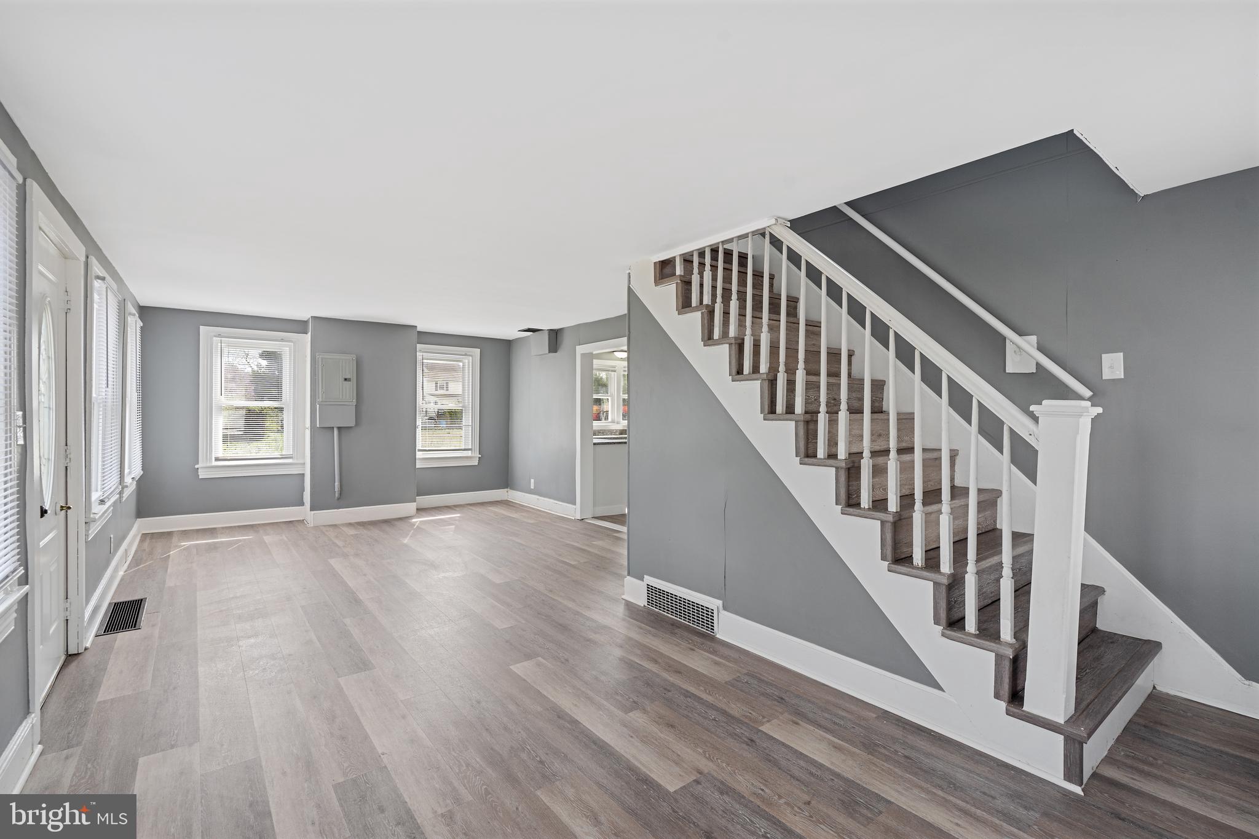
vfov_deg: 73.7
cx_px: 630
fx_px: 559
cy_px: 420
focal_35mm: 16
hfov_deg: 96.7
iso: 200
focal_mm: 16
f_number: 8
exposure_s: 1/15
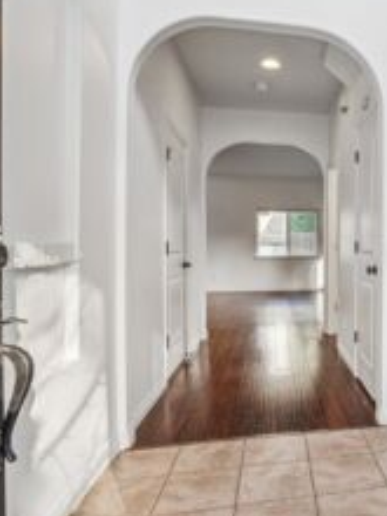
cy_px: 245
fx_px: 417
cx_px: 385
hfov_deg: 43.0
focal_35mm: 28
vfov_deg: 63.4
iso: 400
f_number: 8
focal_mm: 16
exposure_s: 1/15
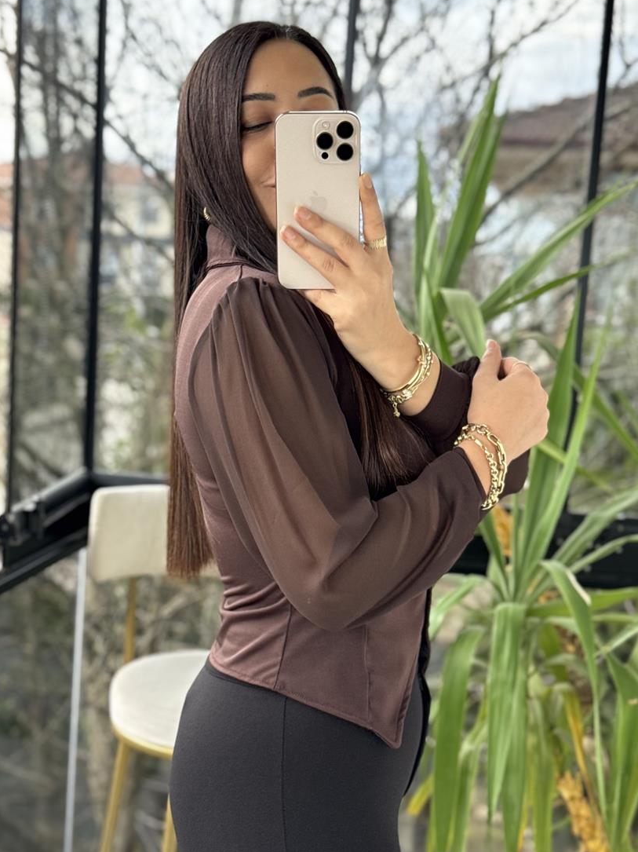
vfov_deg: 32.7
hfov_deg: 24.8
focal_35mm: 59
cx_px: 327
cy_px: 486
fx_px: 1451
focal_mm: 6.76
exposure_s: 1/322
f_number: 1.78
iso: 64
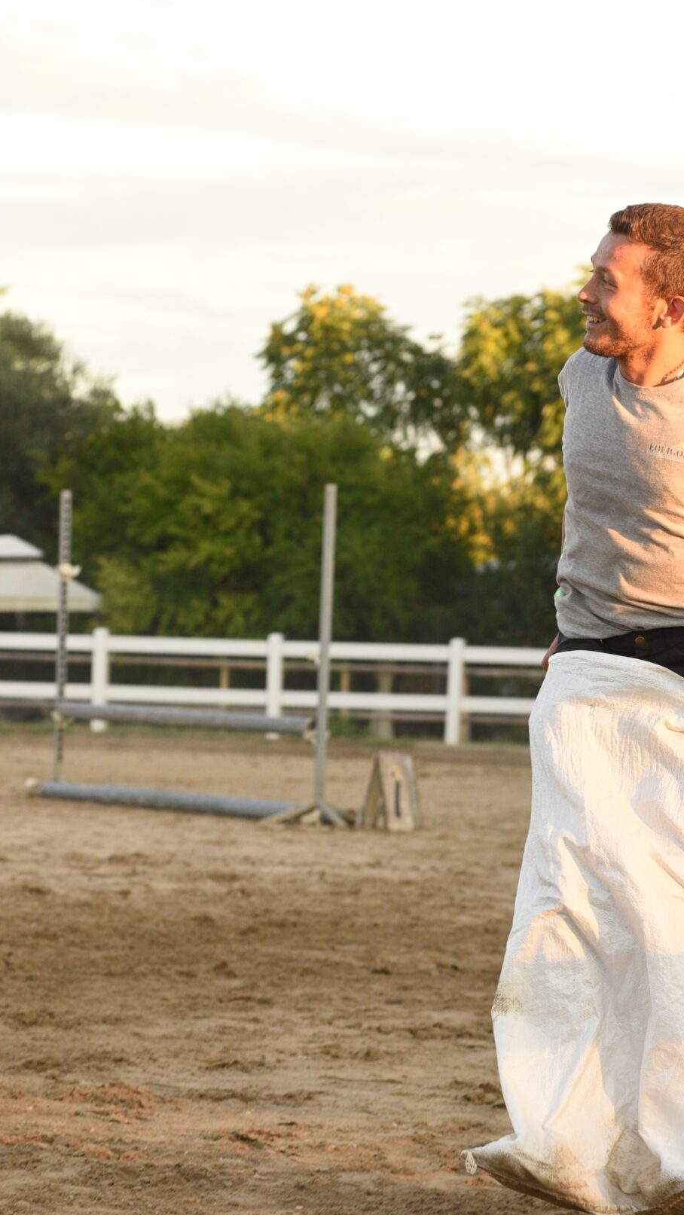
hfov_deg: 8.5
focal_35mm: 143
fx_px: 4608
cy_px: 639
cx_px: 428
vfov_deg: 15.0
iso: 1000
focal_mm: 86
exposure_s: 1/400
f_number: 7.1
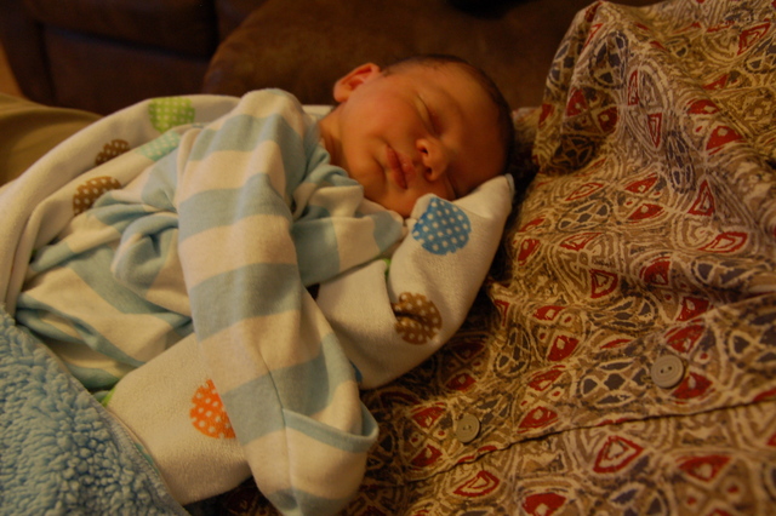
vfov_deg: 36.8
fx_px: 776
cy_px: 258
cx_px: 388
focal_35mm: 36
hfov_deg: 53.2
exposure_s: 1/4
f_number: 5
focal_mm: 24
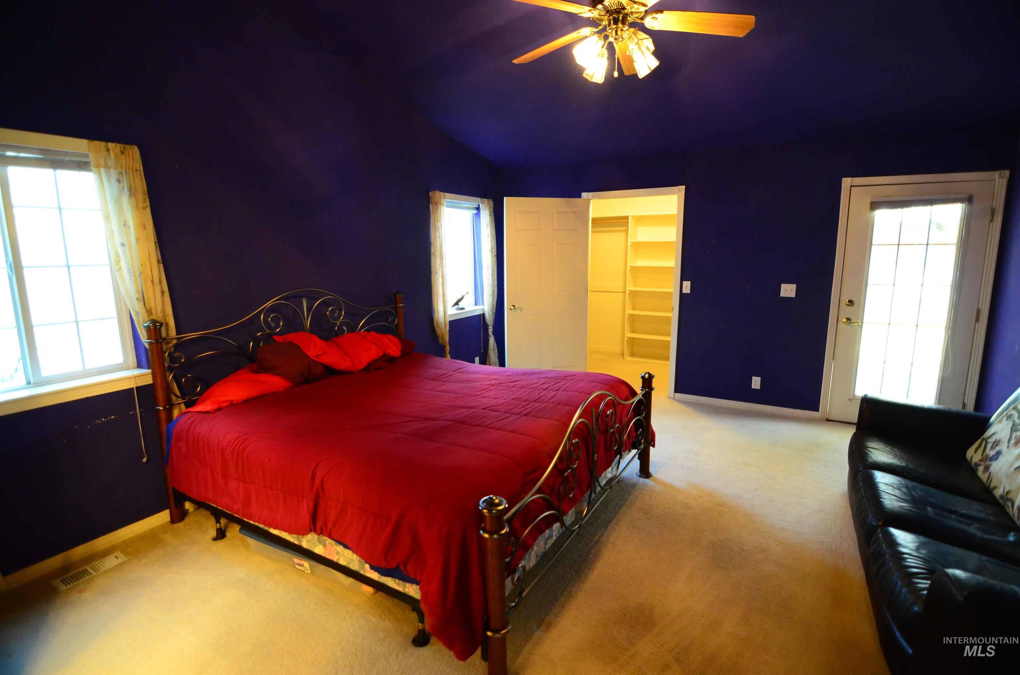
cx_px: 510
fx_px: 466
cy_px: 338
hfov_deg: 95.1
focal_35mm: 16
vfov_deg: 71.8
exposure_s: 1/40
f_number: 2.8
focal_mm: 11
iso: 2000
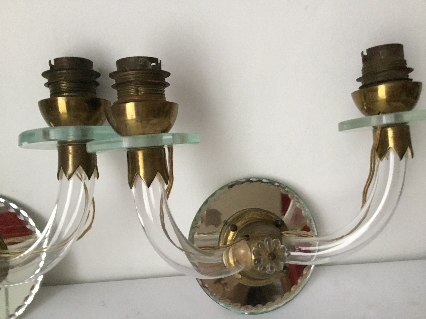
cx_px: 213
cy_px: 160
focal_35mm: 31
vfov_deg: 45.4
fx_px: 381
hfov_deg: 58.4
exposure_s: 1/17
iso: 200
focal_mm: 3.3
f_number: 2.4
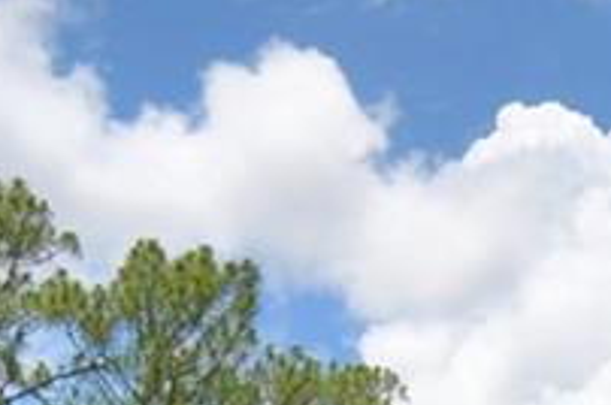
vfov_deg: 9.6
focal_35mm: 119
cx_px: 414
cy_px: 1097
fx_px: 2016
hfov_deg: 17.2
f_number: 4.5
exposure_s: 1/1250
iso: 100
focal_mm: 10
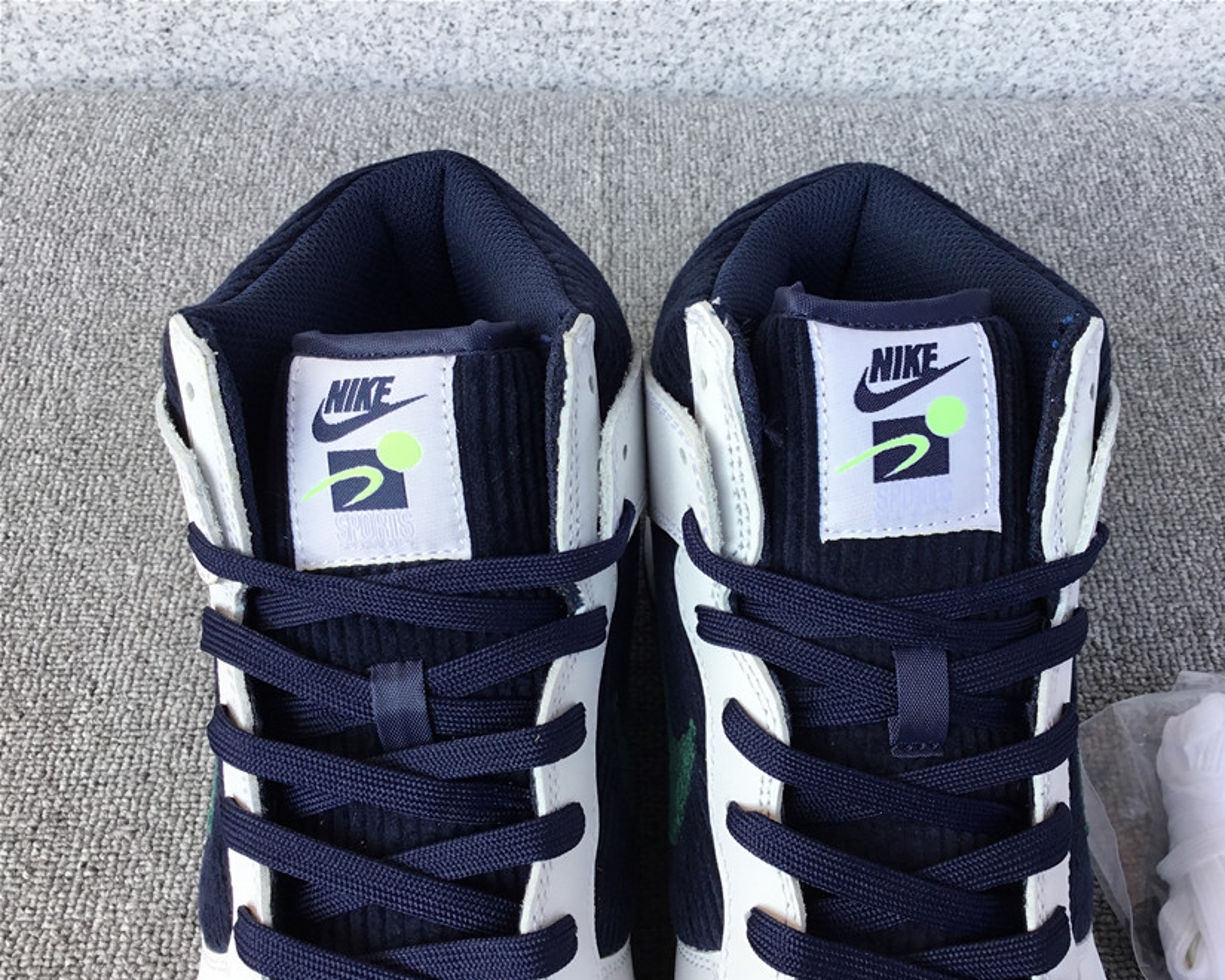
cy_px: 500
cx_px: 667
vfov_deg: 44.5
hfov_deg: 54.1
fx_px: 1196
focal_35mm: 33
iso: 25
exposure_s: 1/182
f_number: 2.4
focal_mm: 3.3
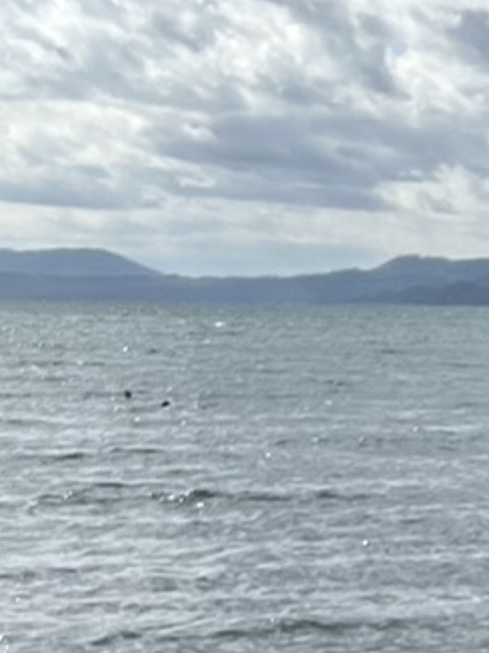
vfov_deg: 19.3
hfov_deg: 14.5
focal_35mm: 94
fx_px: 1772
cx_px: 762
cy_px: 855
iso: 32
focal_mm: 2.71
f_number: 2.2
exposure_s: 1/436
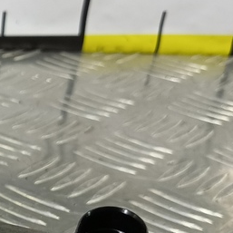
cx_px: -199
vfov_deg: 20.8
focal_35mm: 81
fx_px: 617
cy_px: 227
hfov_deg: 17.1
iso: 147
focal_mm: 4.11
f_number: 1.6
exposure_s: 1/50
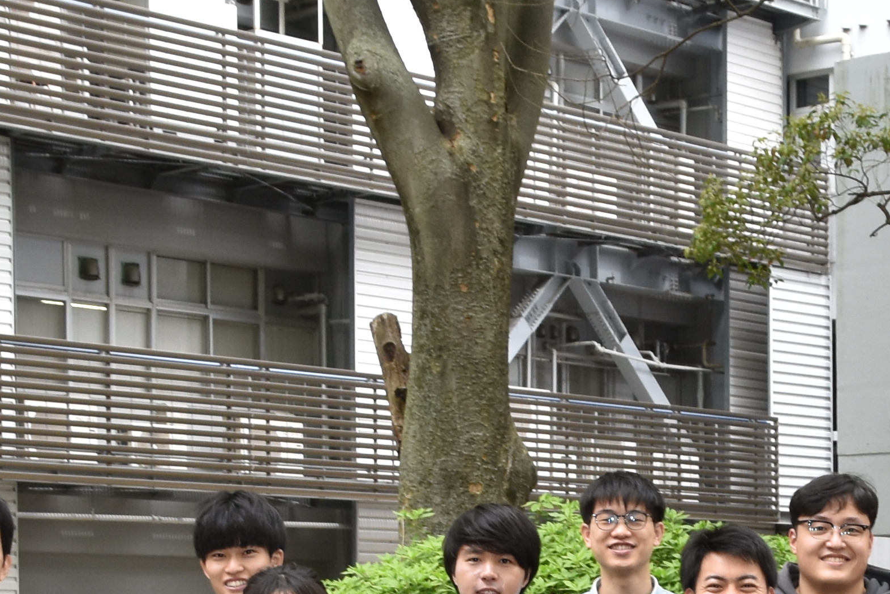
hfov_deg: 19.5
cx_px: 802
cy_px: 816
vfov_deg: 12.8
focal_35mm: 103
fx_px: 2546
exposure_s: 1/200
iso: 400
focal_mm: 18
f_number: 5.6
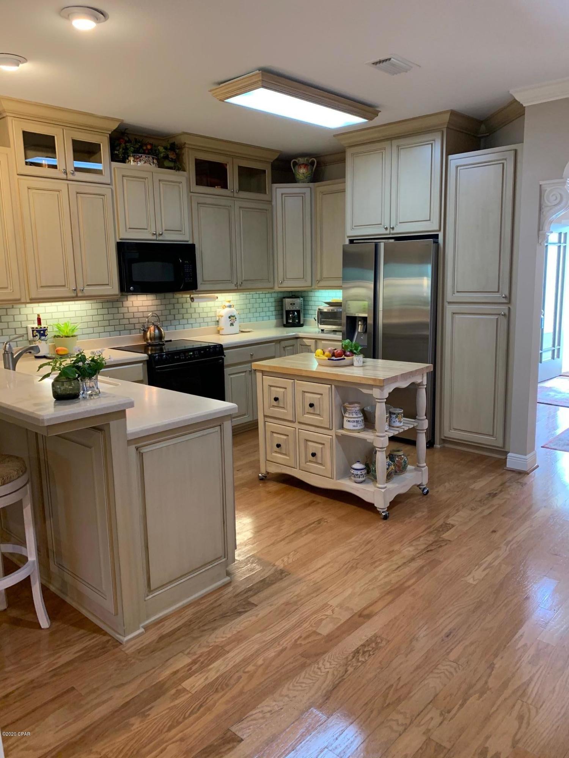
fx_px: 570
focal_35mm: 26
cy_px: 379
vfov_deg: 67.3
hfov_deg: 53.1
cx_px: 284
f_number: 1.8
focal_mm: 4.25
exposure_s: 1/60
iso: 200
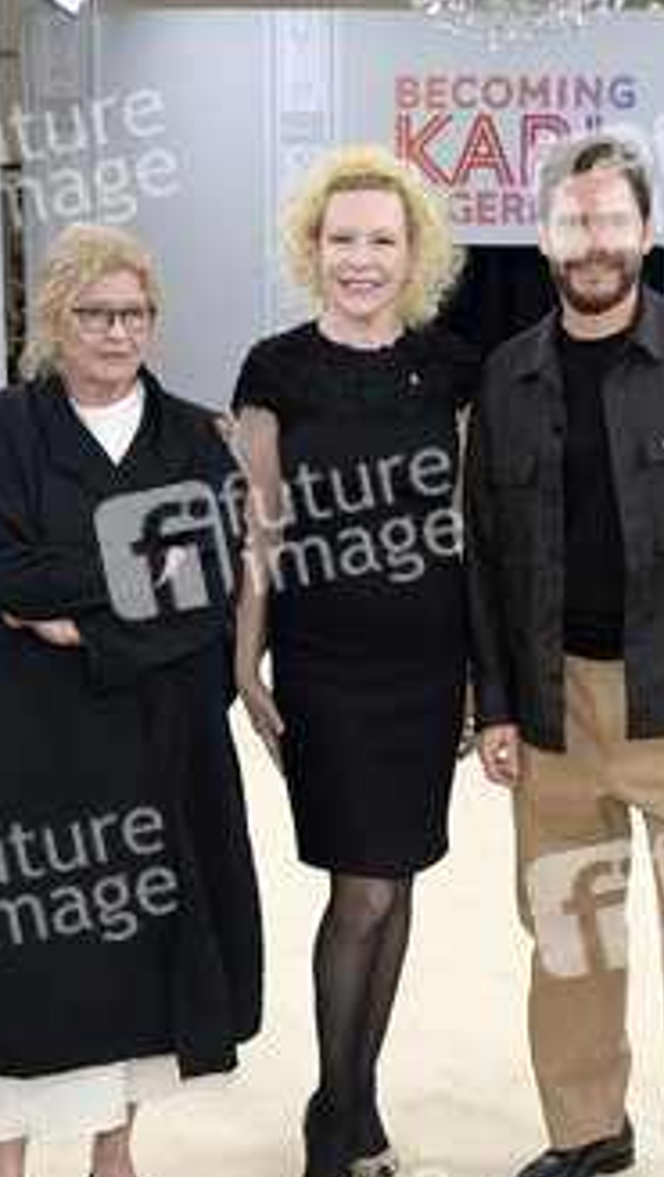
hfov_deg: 23.5
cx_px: 384
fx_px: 1593
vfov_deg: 40.4
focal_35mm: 51
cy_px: 714
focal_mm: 40
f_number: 5.6
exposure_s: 1/200
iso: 500
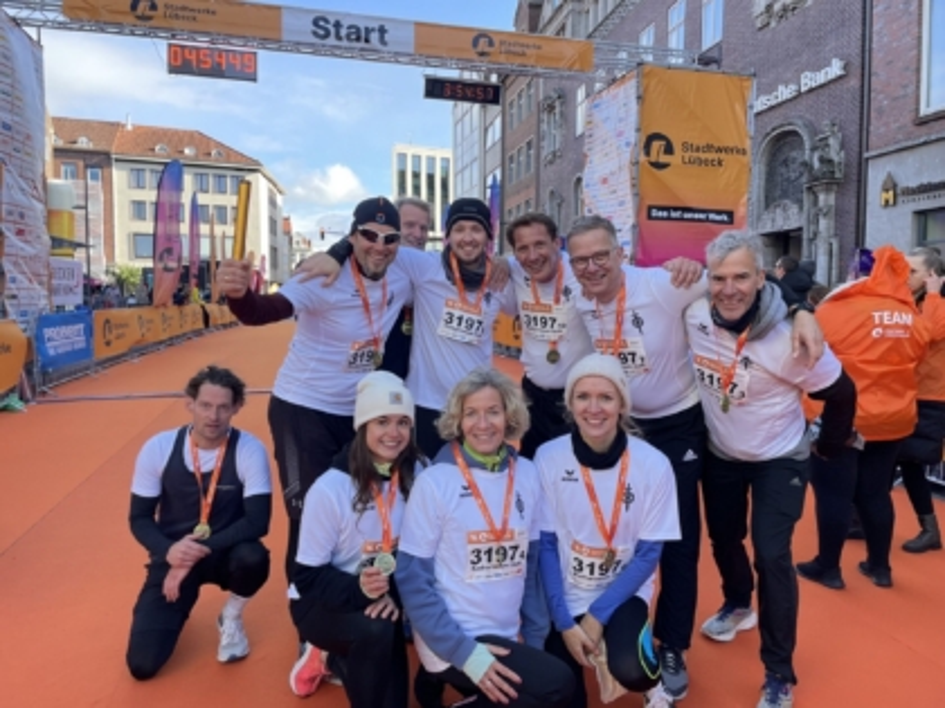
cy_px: 354
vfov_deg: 53.1
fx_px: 710
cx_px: 472
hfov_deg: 67.3
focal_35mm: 26
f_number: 1.6
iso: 32
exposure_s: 1/401
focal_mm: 4.2
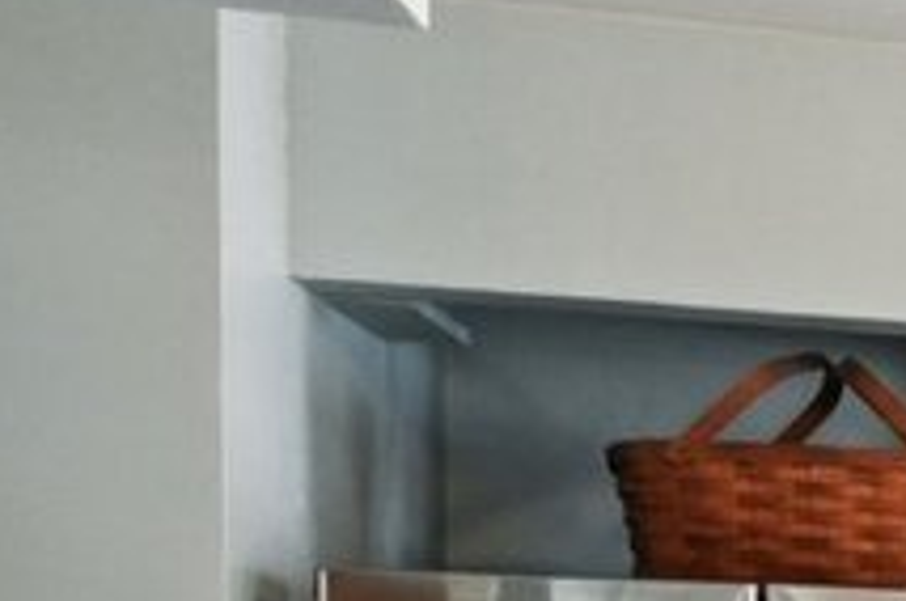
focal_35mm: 114
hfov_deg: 11.5
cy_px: 872
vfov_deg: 11.5
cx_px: 2635
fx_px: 2865
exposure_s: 1/15
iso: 280
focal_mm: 10
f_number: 8
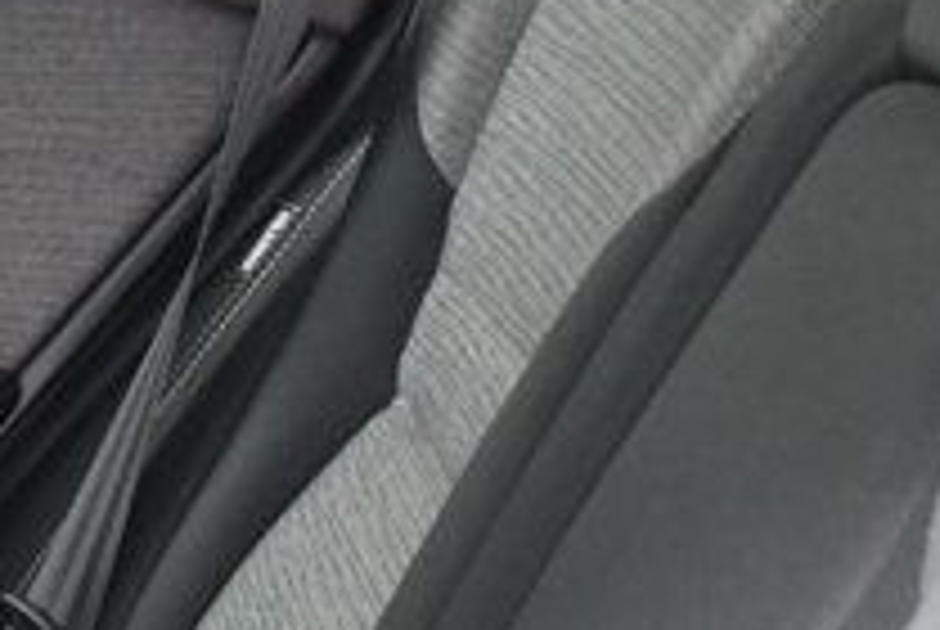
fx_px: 3451
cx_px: -724
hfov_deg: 13.9
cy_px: 1112
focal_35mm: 132
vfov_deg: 9.9
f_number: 3.5
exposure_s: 1/25
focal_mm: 18
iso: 2500
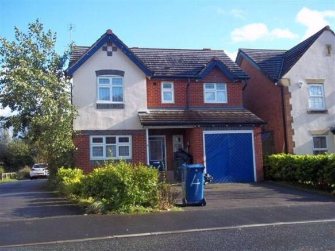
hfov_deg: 51.4
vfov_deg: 39.6
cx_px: 168
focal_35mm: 36
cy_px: 126
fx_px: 348
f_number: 3.1
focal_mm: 6.5
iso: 80
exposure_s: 1/400
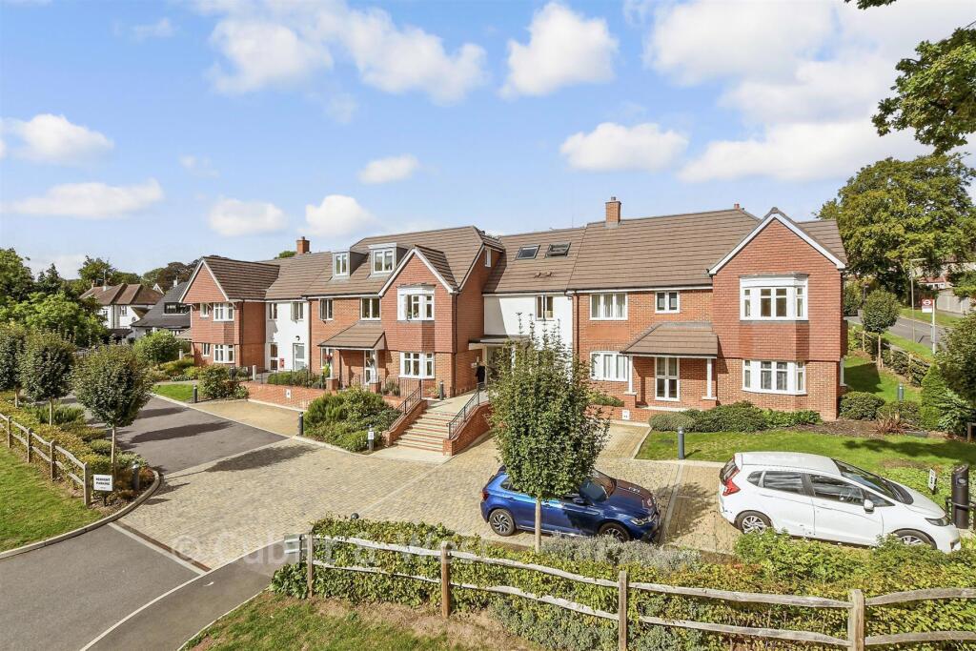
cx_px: 488
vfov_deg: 77.3
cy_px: 326
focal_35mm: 15
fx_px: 407
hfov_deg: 100.4
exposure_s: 1/160
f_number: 11
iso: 160
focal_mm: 10
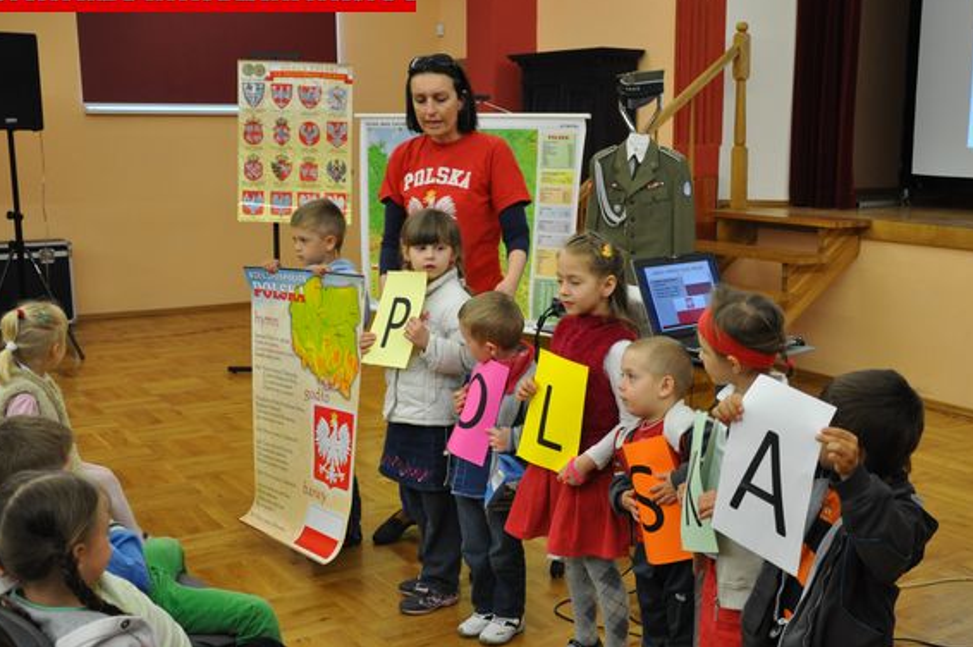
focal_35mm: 42
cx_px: 540
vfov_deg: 31.8
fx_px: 1134
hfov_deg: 46.4
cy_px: 372
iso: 800
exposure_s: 1/60
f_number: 4
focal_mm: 22
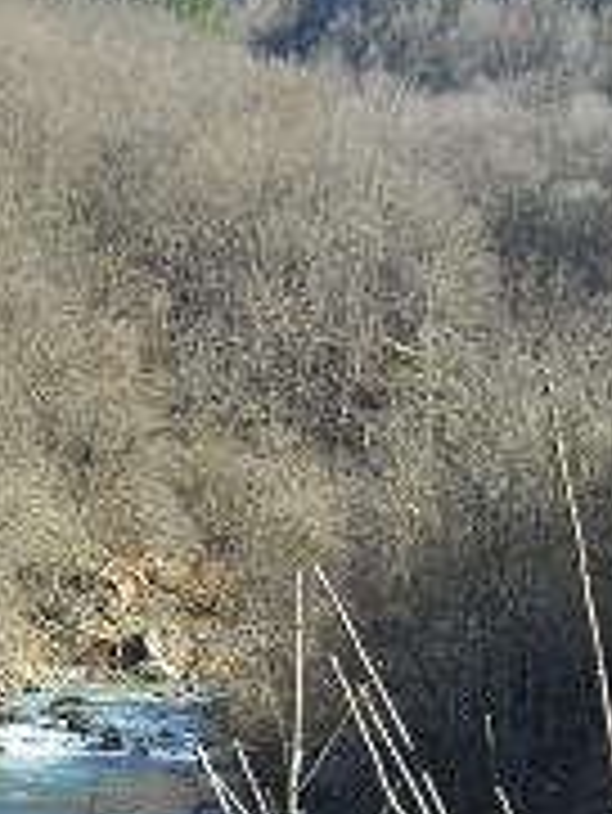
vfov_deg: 13.7
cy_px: 542
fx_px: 3391
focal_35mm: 144
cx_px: 171
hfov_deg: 10.3
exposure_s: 1/100
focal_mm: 9.1
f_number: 4.9
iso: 80
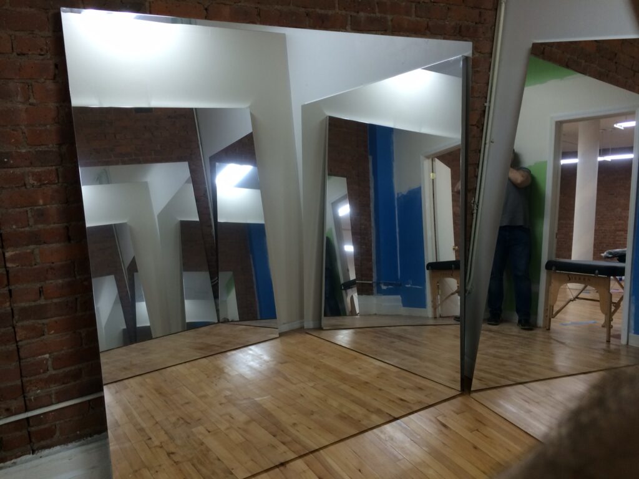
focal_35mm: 30
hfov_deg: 60.0
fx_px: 554
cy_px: 240
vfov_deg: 46.8
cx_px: 320
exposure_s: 1/30
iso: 80
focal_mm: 4.12
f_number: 2.2
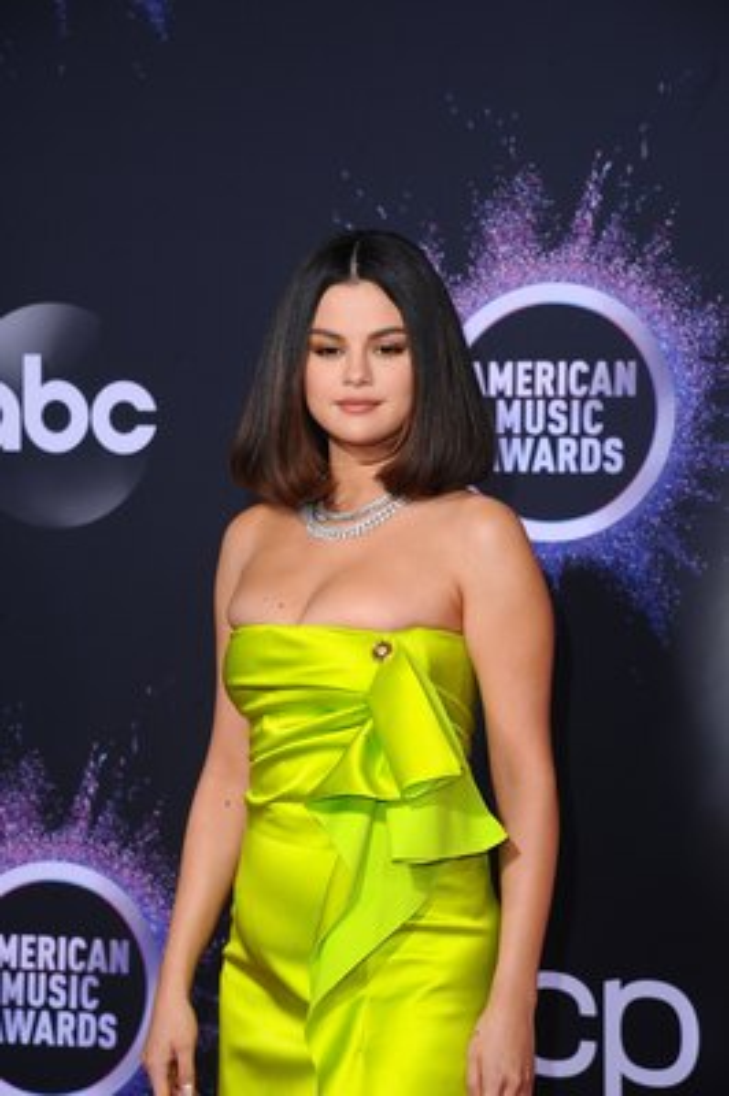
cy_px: 548
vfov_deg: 17.1
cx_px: 364
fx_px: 3651
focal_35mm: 120
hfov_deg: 11.4
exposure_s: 1/250
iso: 1250
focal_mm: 120
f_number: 8
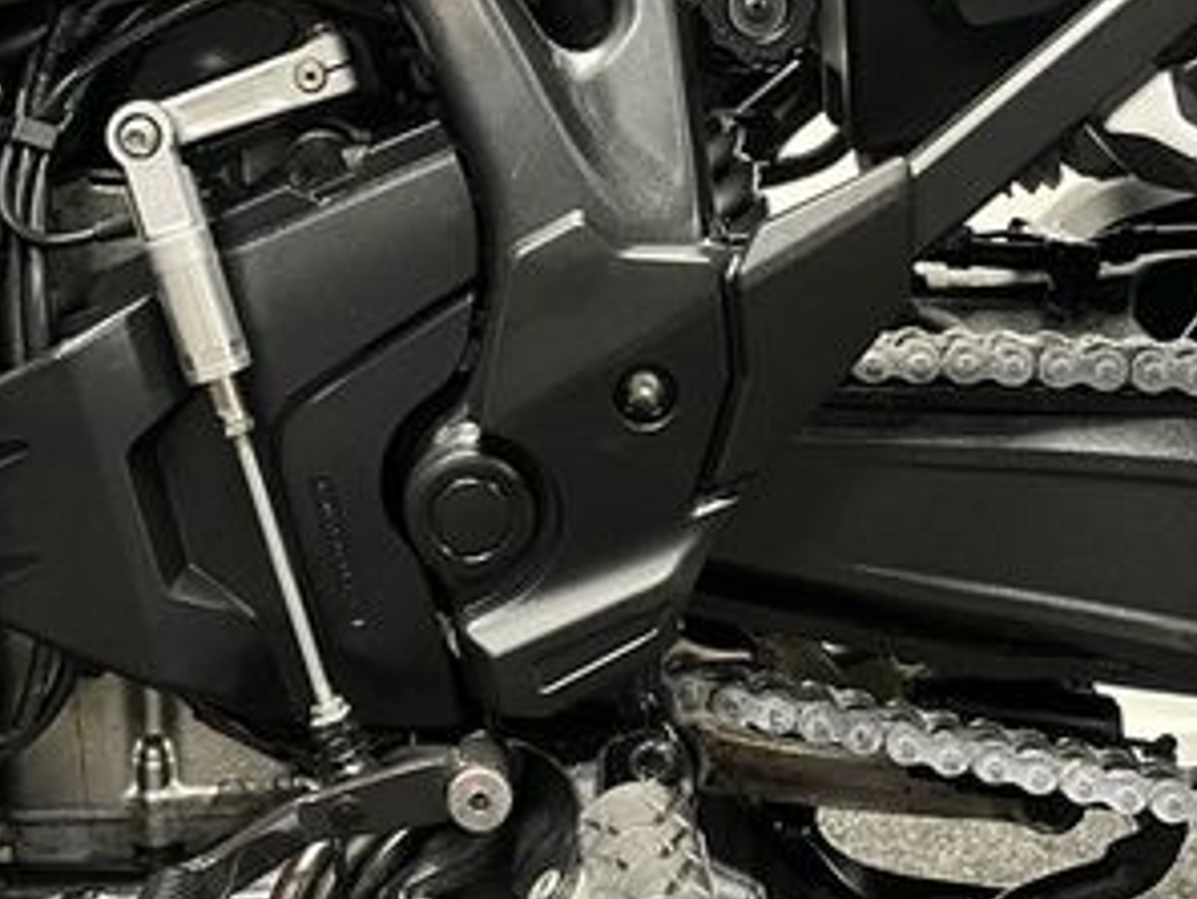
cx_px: 544
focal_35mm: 56
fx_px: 1937
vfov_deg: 25.3
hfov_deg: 34.3
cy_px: 81
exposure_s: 1/33
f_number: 1.6
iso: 640
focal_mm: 5.1
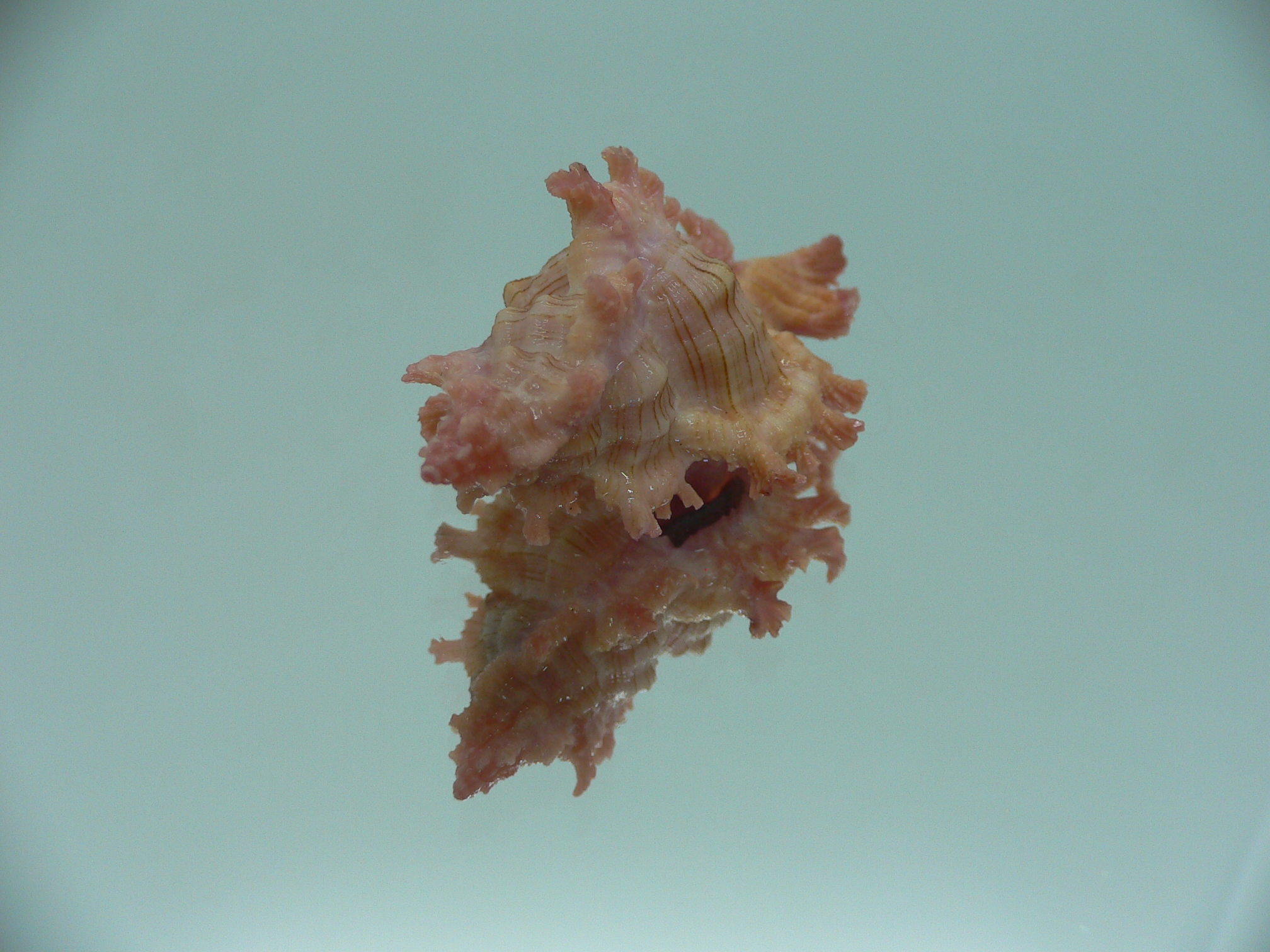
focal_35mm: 35
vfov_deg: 40.7
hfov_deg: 52.6
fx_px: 1284
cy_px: 476
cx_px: 635
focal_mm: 4.6
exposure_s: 1/60
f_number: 2.8
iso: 80
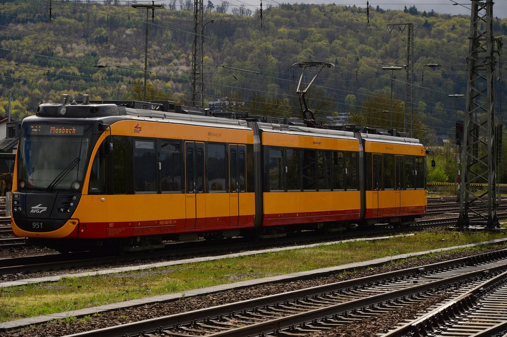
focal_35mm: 112
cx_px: 254
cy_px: 168
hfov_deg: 18.2
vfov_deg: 12.1
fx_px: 1582
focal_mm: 75
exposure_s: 1/800
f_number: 8
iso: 200
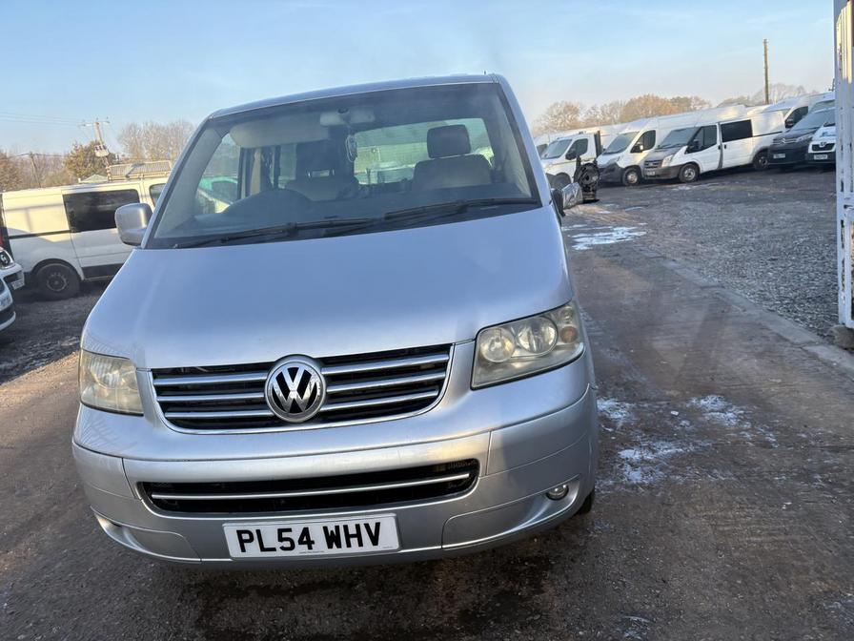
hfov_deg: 67.3
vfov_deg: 53.1
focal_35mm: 26
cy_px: 320
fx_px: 641
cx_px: 427
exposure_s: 1/716
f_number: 1.6
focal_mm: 5.96
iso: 50
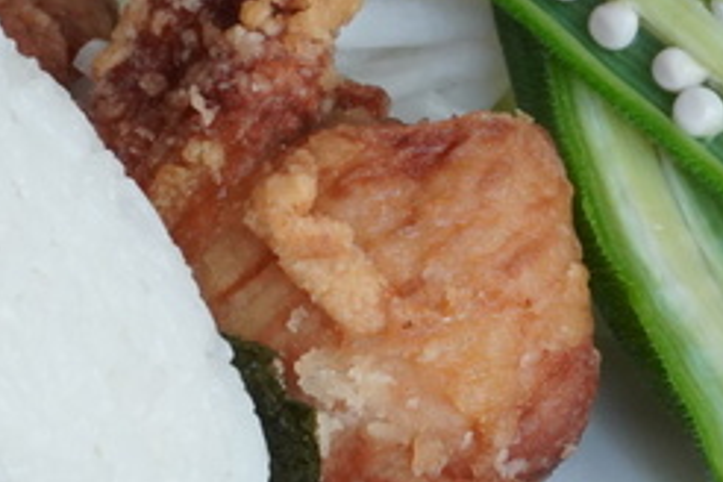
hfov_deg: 14.1
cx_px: 364
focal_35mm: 145
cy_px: 373
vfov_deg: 9.4
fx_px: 2920
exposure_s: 1/60
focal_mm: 35
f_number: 11
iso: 2500
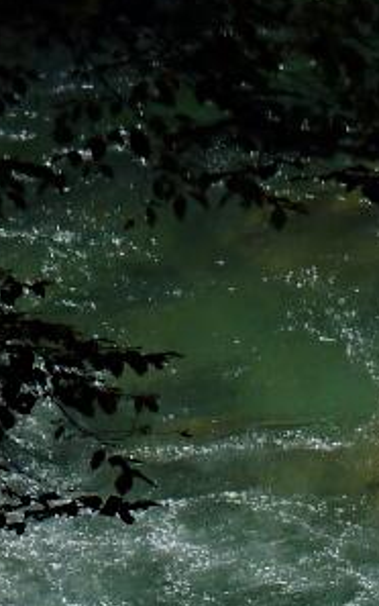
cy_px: 1130
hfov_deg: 2.1
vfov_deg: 3.3
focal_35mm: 629
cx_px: 689
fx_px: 10380
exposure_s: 1/400
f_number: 5
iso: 80
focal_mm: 24.1
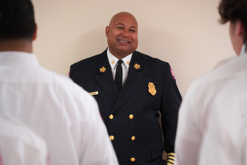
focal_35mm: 125
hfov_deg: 16.4
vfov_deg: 11.0
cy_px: 82
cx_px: 124
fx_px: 858
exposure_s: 1/160
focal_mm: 125
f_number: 5
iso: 12800
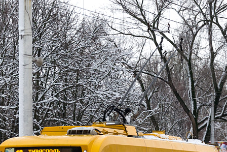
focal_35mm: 209
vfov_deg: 6.6
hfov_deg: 9.8
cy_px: 105
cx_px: 60
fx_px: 1318
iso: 125
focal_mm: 52
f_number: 5
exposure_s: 1/200
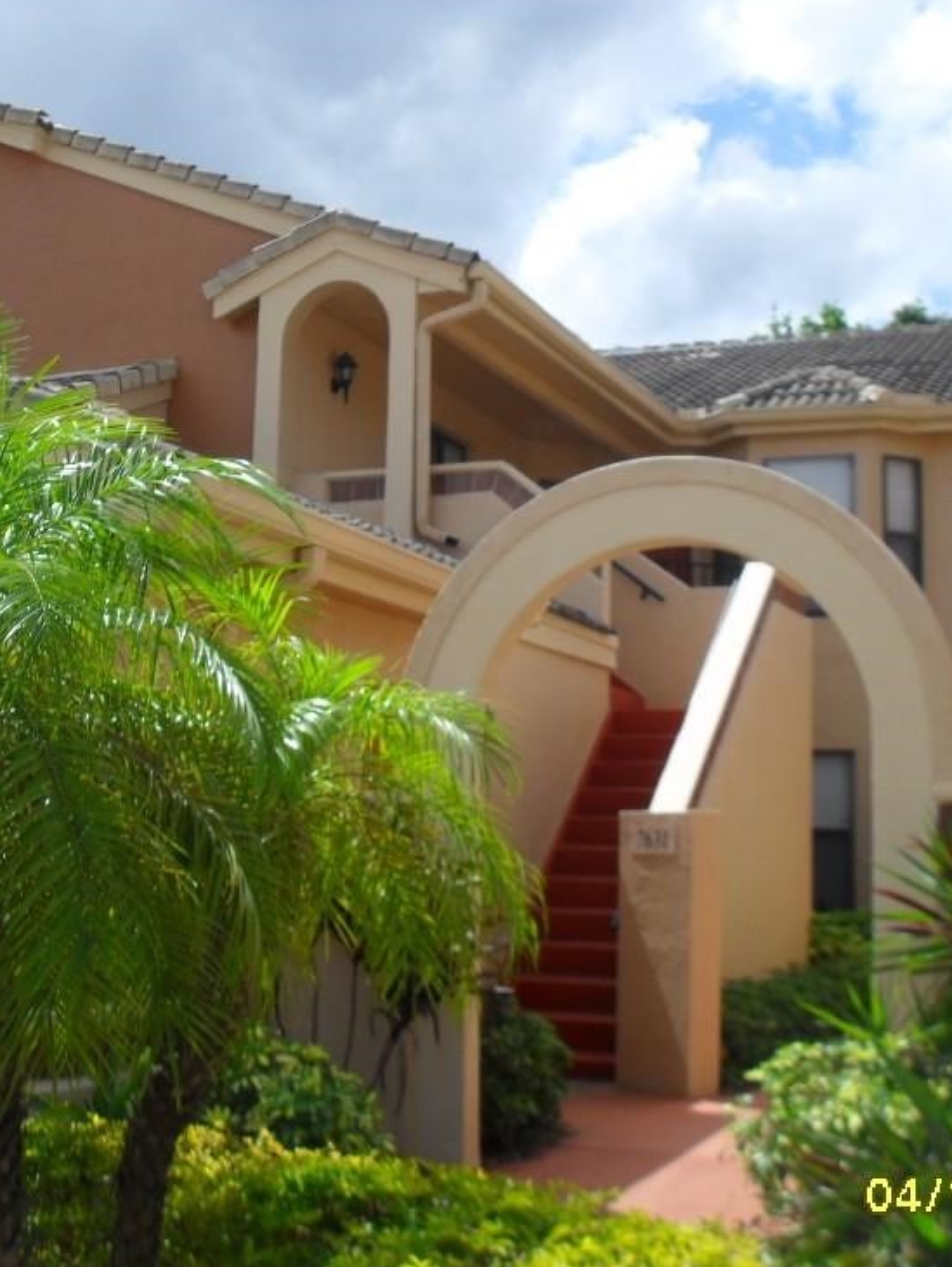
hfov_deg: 29.6
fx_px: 1795
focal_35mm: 49
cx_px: 581
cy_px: 657
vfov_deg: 38.9
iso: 100
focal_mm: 6.3
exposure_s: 1/180
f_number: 8.4
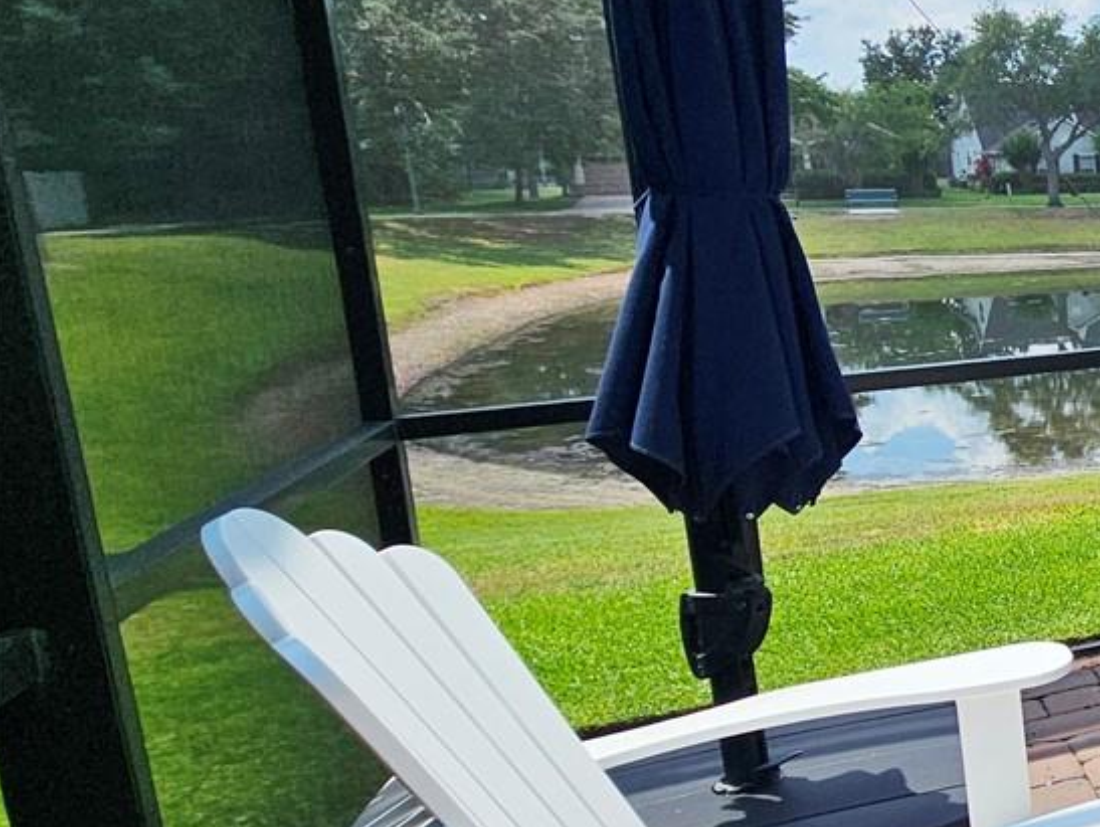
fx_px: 1208
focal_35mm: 38
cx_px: 1599
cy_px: 378
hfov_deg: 30.5
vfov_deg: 37.7
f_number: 2.2
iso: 50
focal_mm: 2.2
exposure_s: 1/2365
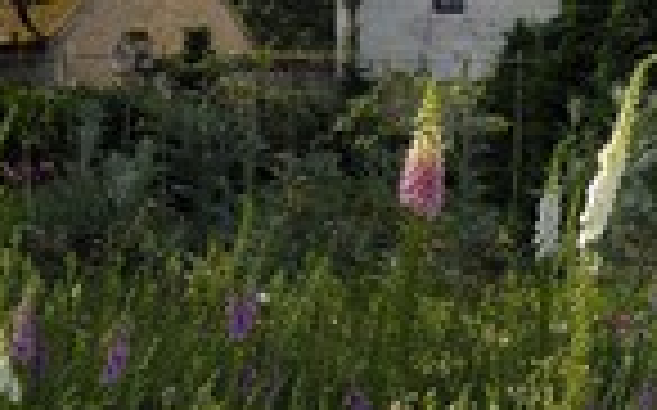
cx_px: 857
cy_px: 162
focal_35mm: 229
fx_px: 4097
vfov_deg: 5.7
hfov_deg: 9.0
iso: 100
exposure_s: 1/160
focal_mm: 52
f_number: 6.3
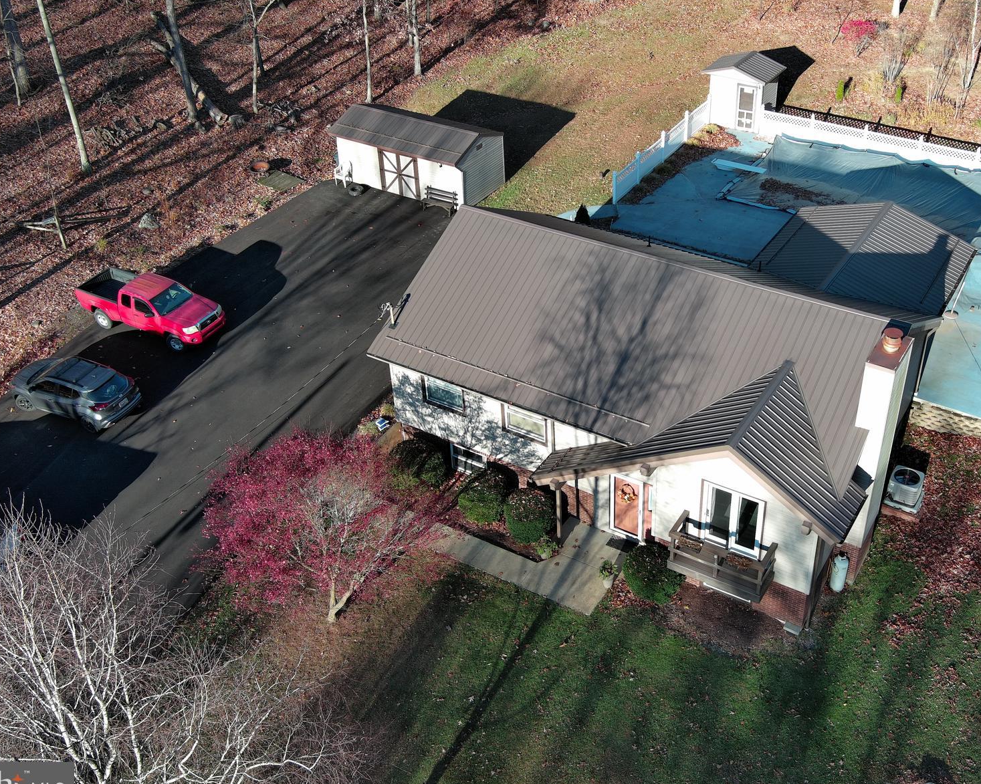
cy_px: 355
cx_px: 611
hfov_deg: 47.5
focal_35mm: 38
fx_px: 1103
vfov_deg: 39.1
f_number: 2.8
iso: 100
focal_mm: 10.57
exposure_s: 1/414
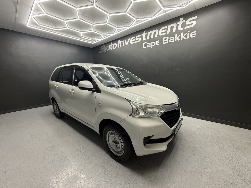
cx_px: 126
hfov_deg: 102.1
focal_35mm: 14
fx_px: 102
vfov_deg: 85.7
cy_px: 94
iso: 125
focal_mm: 2.22
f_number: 2.2
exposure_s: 1/100
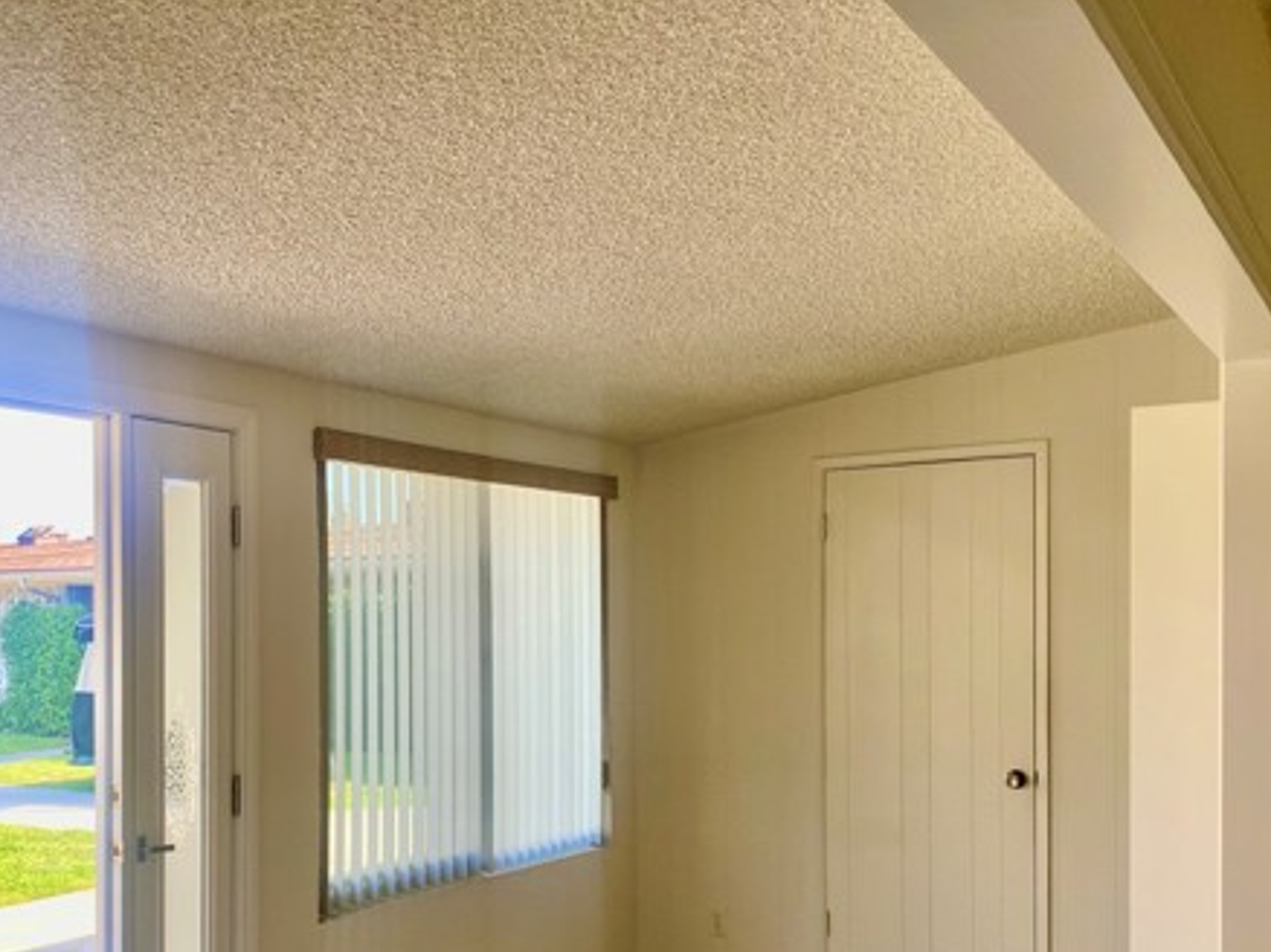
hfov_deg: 48.6
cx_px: 496
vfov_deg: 37.2
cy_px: 659
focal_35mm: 38
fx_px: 1394
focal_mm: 4.25
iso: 32
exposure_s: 1/161
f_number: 1.8
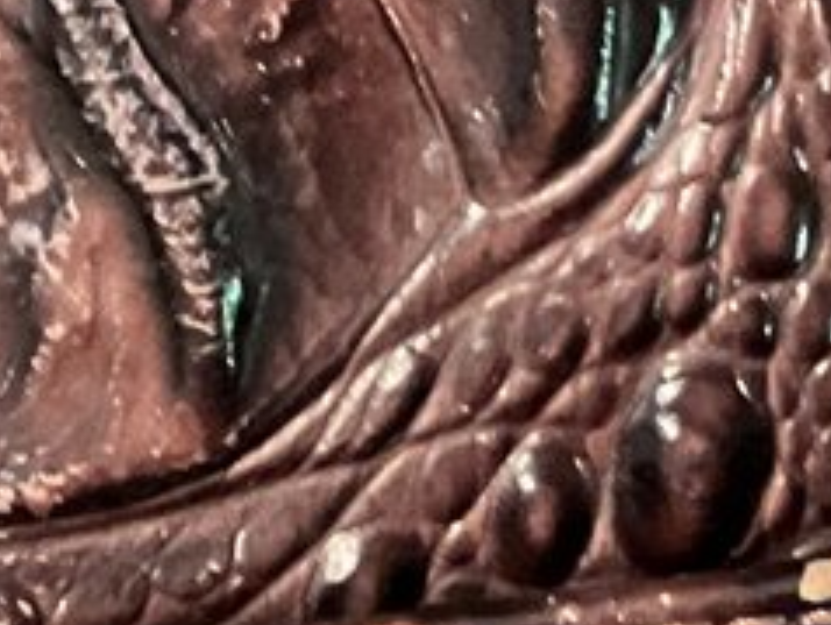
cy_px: -302
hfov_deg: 10.6
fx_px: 4422
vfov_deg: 7.9
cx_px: -47
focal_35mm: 184
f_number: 1.8
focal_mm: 3
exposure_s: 1/30
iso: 500
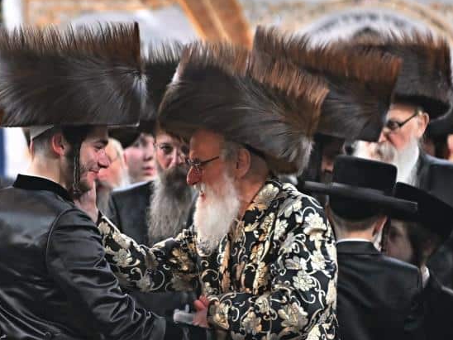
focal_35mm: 539
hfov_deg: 3.7
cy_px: 253
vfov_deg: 2.8
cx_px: 179
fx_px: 7054
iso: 1600
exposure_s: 1/320
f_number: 2.8
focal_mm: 200
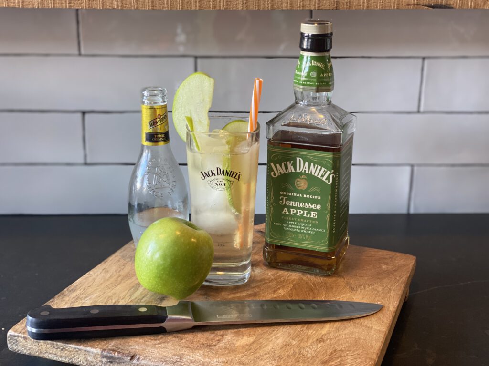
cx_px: 244
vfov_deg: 28.0
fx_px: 735
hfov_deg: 36.8
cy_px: 183
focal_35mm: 52
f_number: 2
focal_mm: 6
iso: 125
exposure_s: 1/33
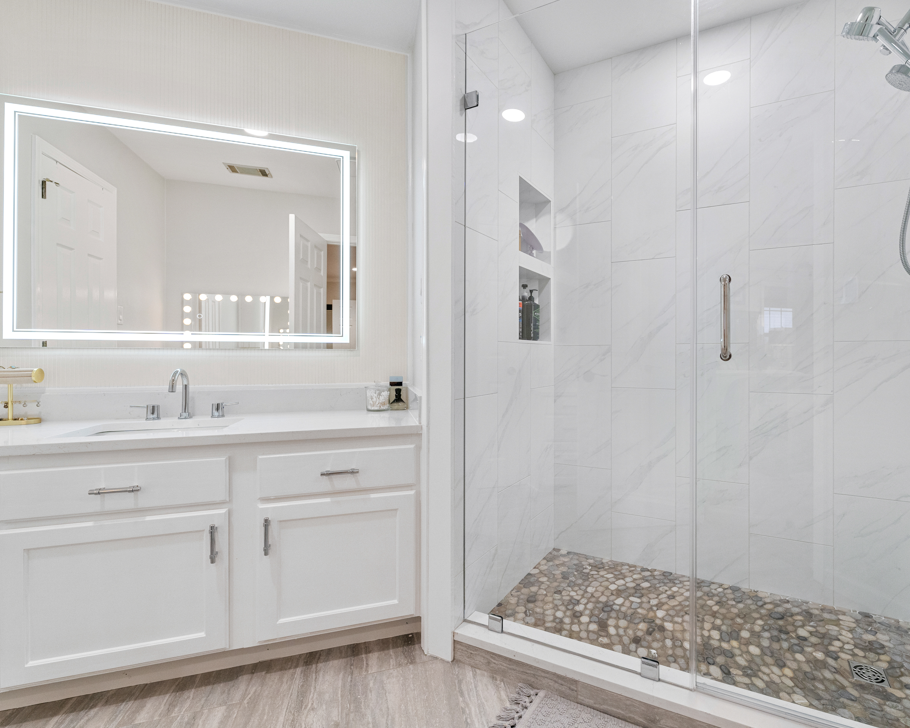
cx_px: 532
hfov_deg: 92.2
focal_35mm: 16
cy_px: 367
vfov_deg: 80.4
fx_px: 431
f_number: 7.1
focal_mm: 14
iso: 1250
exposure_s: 1/50
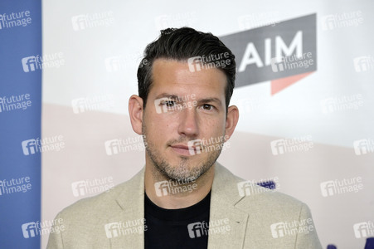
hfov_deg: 20.8
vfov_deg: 13.9
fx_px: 1017
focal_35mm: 98
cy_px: 124
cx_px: 187
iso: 4000
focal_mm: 98
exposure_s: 1/2000
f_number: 4
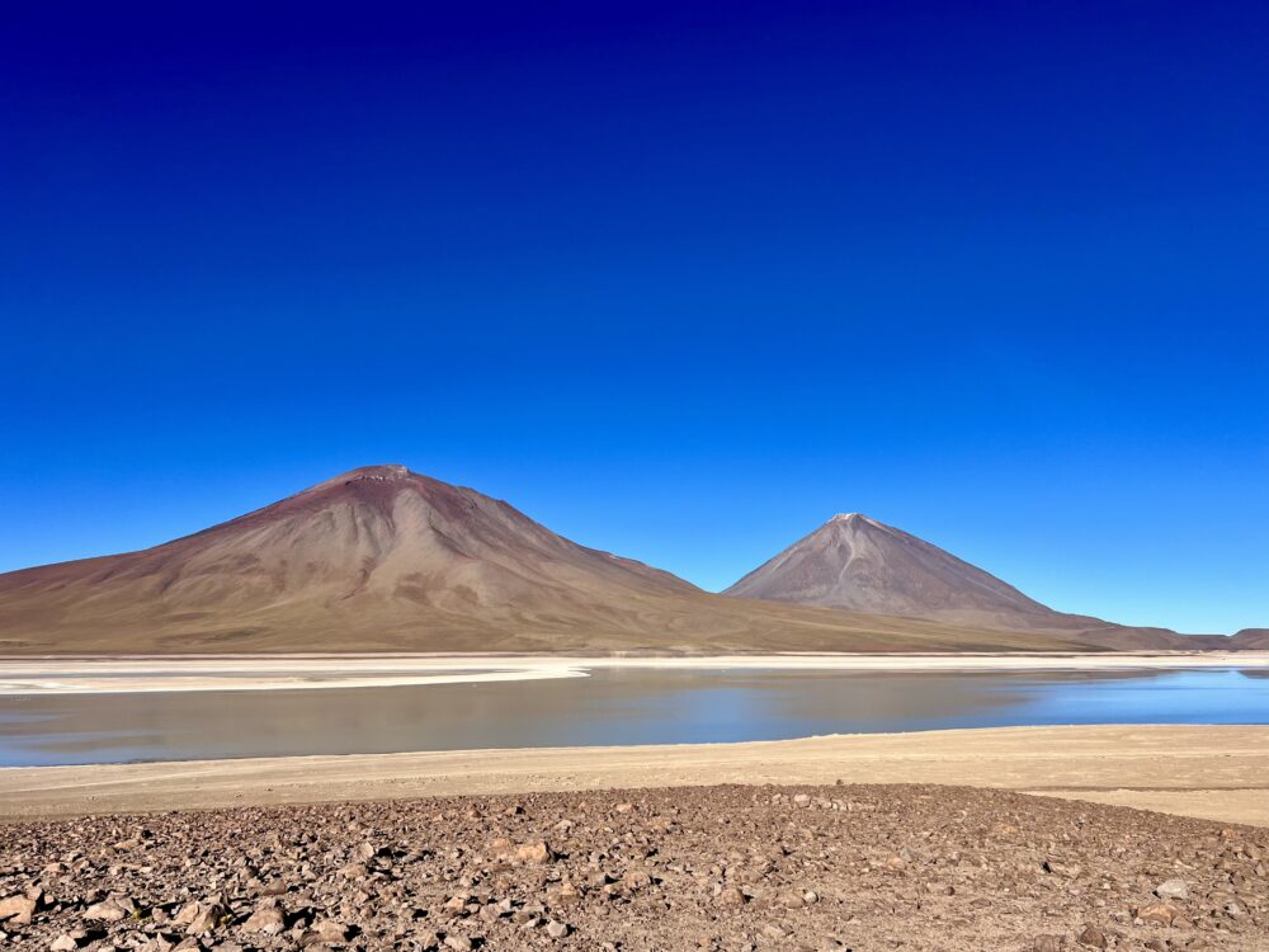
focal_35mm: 26
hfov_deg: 67.3
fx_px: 953
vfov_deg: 53.1
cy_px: 476
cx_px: 634
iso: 50
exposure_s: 1/5587
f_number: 1.5
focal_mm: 5.7
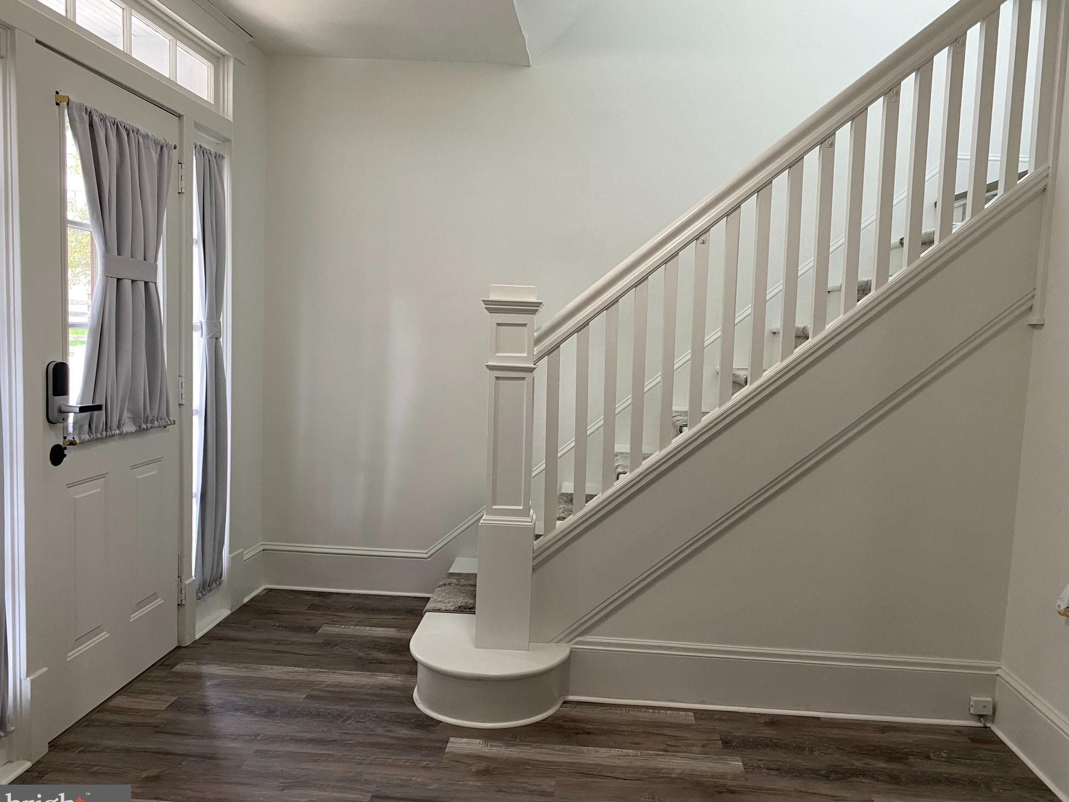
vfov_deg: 51.3
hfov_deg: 65.3
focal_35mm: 27
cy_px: 413
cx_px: 551
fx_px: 834
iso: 125
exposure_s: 1/60
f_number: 1.8
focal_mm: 4.25
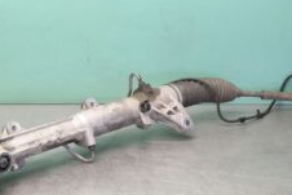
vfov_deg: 11.7
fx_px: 950
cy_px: 37
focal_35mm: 117
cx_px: 47
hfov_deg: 17.3
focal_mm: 35
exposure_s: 1/80
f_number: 7.1
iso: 1600
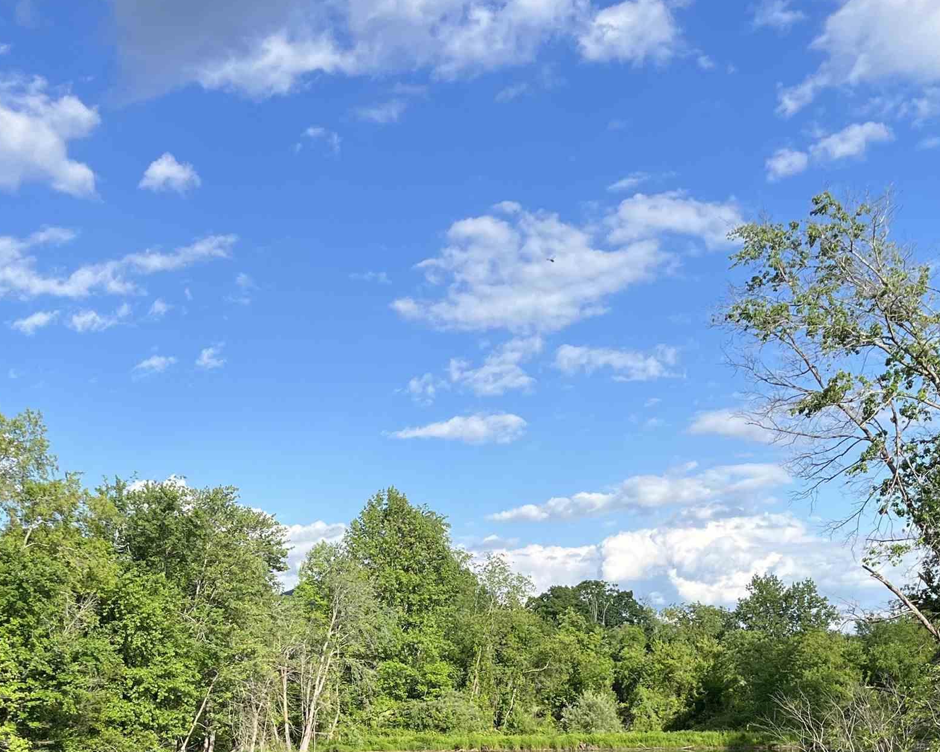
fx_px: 1391
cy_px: 682
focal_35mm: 50
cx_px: 455
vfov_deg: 29.0
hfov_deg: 37.3
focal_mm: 5.1
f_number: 1.6
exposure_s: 1/2632
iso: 50
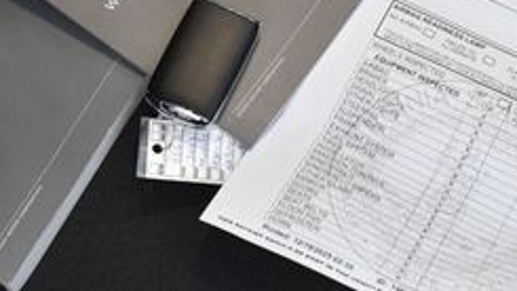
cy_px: 0
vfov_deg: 14.5
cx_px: 198
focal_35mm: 82
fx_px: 1124
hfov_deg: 25.8
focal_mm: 20
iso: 1250
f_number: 6.3
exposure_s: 1/15
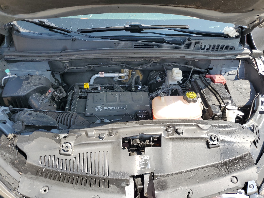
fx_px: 198
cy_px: 99
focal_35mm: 26
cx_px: 132
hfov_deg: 67.3
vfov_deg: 53.1
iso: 50
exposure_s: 1/769
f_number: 1.5
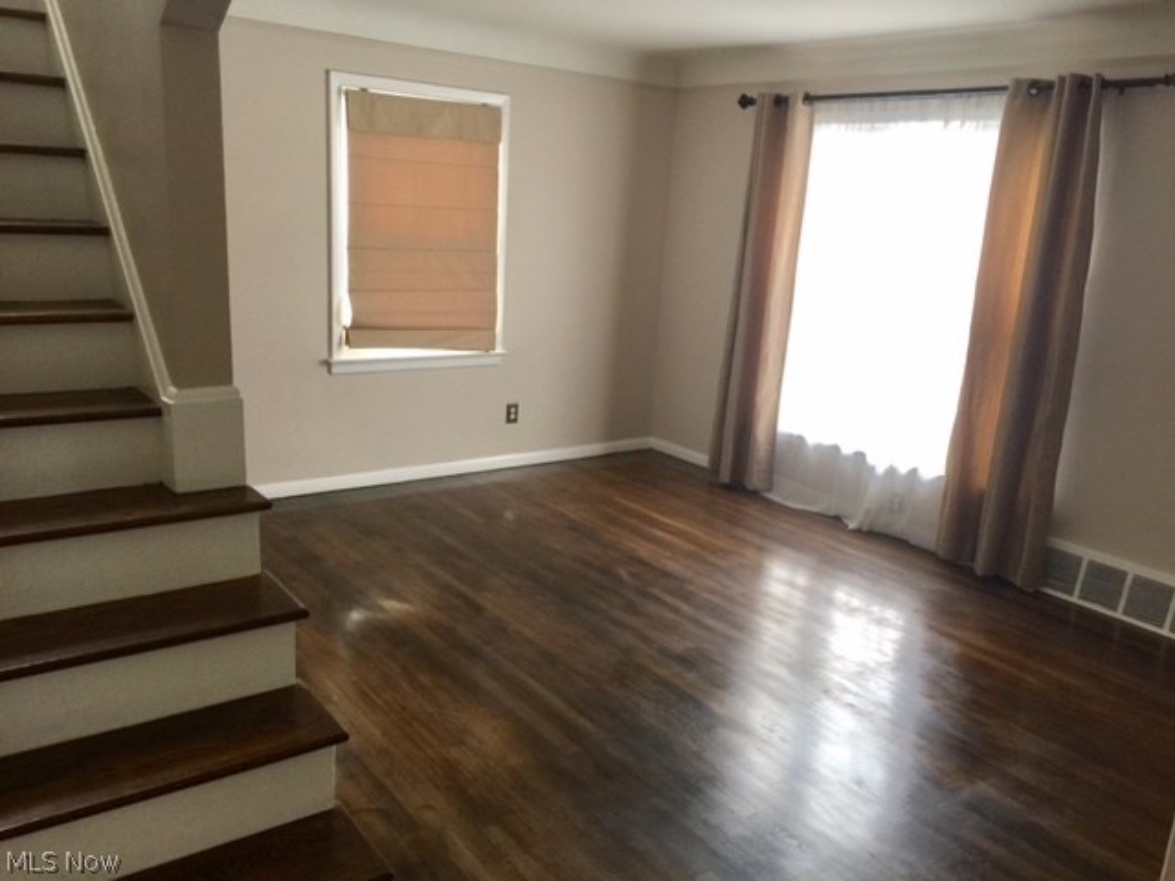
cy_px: 440
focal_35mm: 29
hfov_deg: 61.7
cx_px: 588
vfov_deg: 48.2
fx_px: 984
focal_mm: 4.15
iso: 40
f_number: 2.2
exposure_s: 1/30
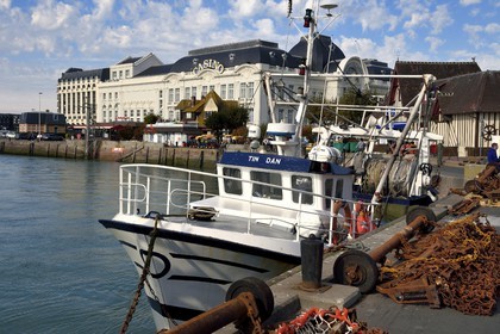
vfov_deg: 33.4
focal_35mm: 40
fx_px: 556
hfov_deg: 48.5
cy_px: 167
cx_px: 250
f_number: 13
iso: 200
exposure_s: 1/250
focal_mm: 40
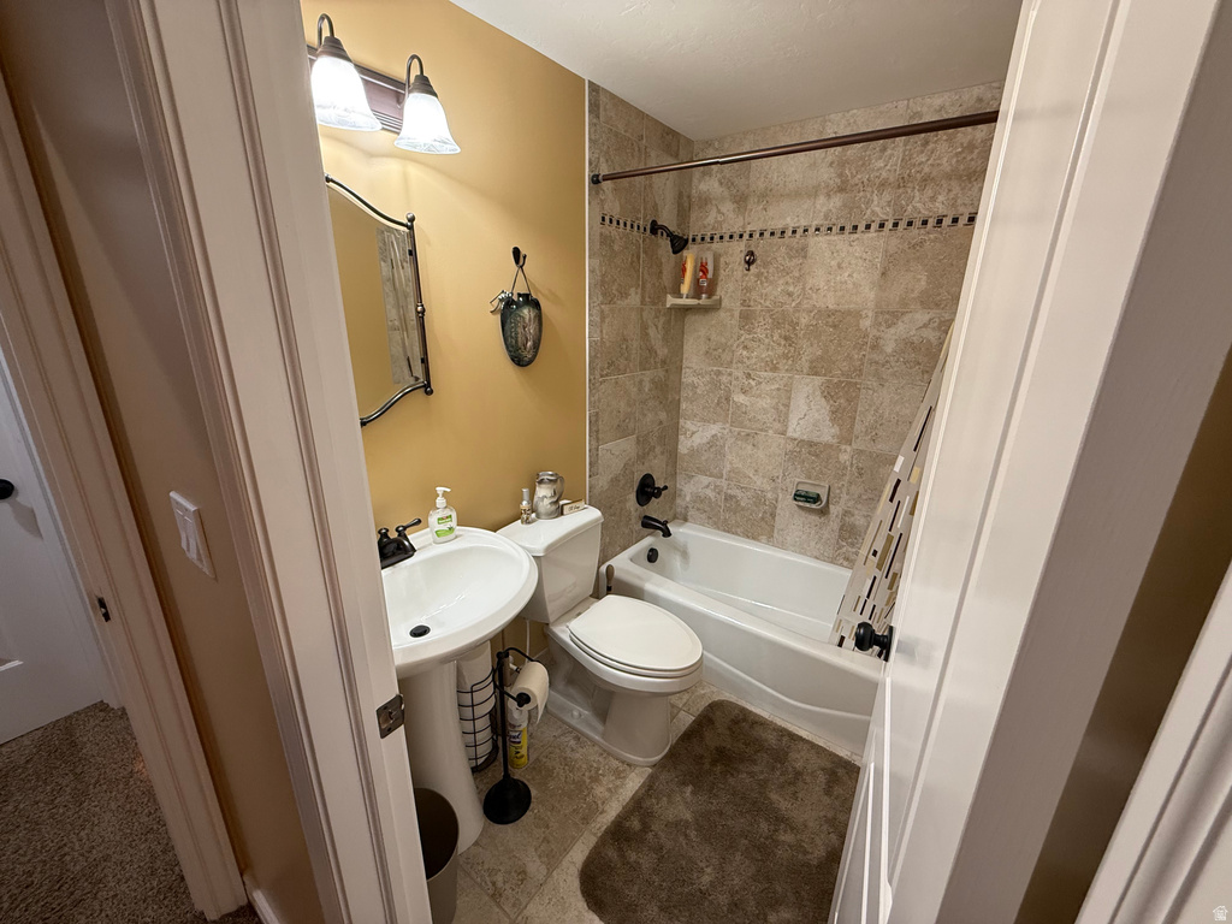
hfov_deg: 102.1
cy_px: 462
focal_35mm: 14
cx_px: 616
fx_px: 498
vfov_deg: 85.7
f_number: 2.2
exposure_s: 1/60
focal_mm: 2.22
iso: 200
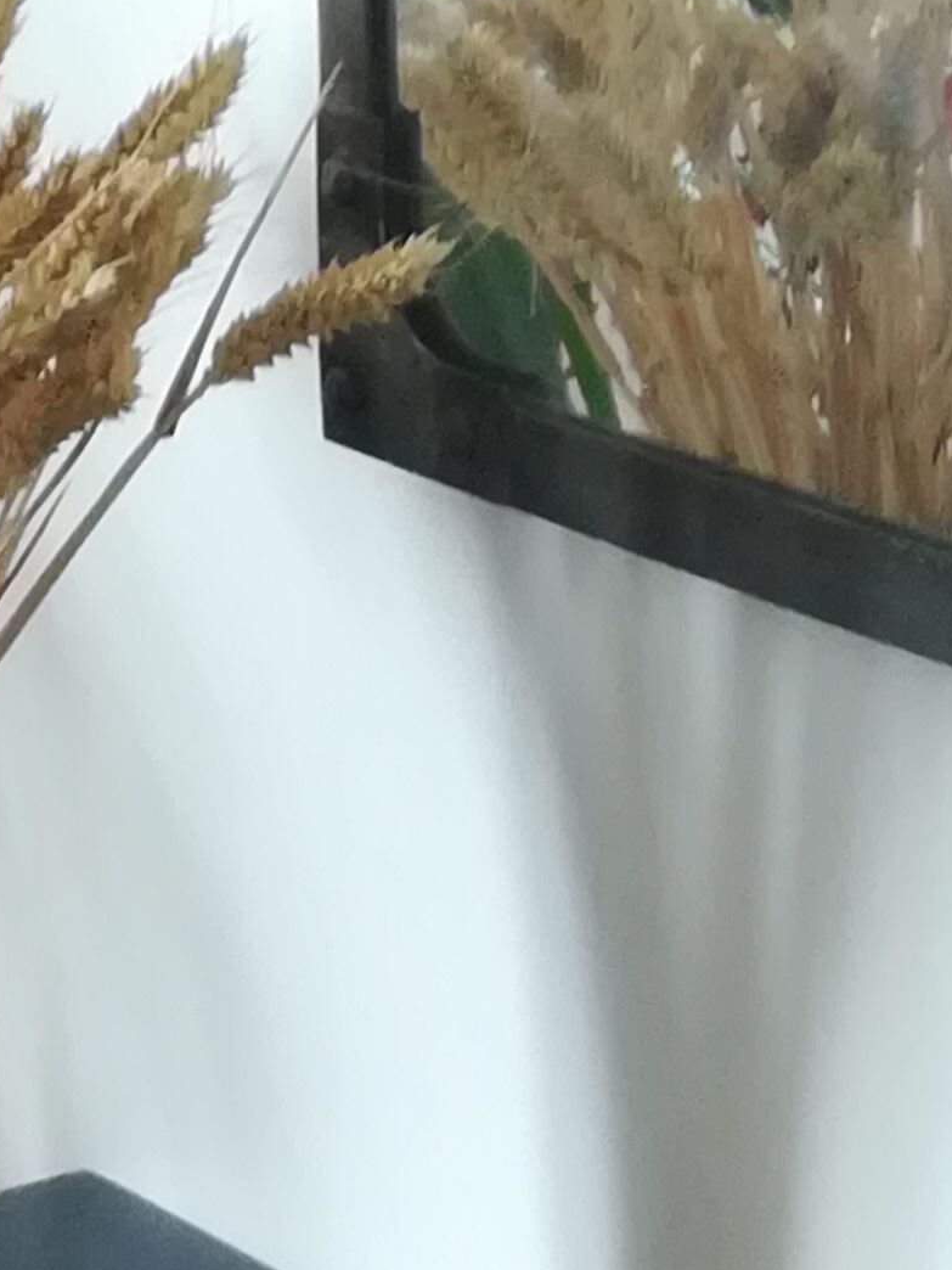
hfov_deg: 9.7
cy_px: 2227
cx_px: -112
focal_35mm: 152
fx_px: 5574
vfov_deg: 12.0
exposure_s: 1/33.3
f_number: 2.2
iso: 200
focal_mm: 3.83
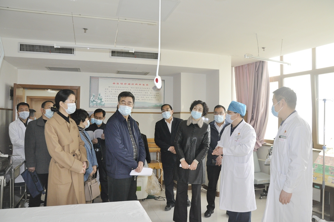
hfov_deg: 67.4
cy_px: 111
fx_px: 250
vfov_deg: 47.8
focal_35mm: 27
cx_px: 167
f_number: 5
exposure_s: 1/200
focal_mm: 18
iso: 1000
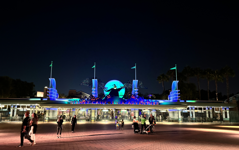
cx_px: 118
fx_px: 169
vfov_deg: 47.5
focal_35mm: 26
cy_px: 86
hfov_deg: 70.4
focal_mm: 6.76
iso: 1600
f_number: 1.78
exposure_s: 1/29
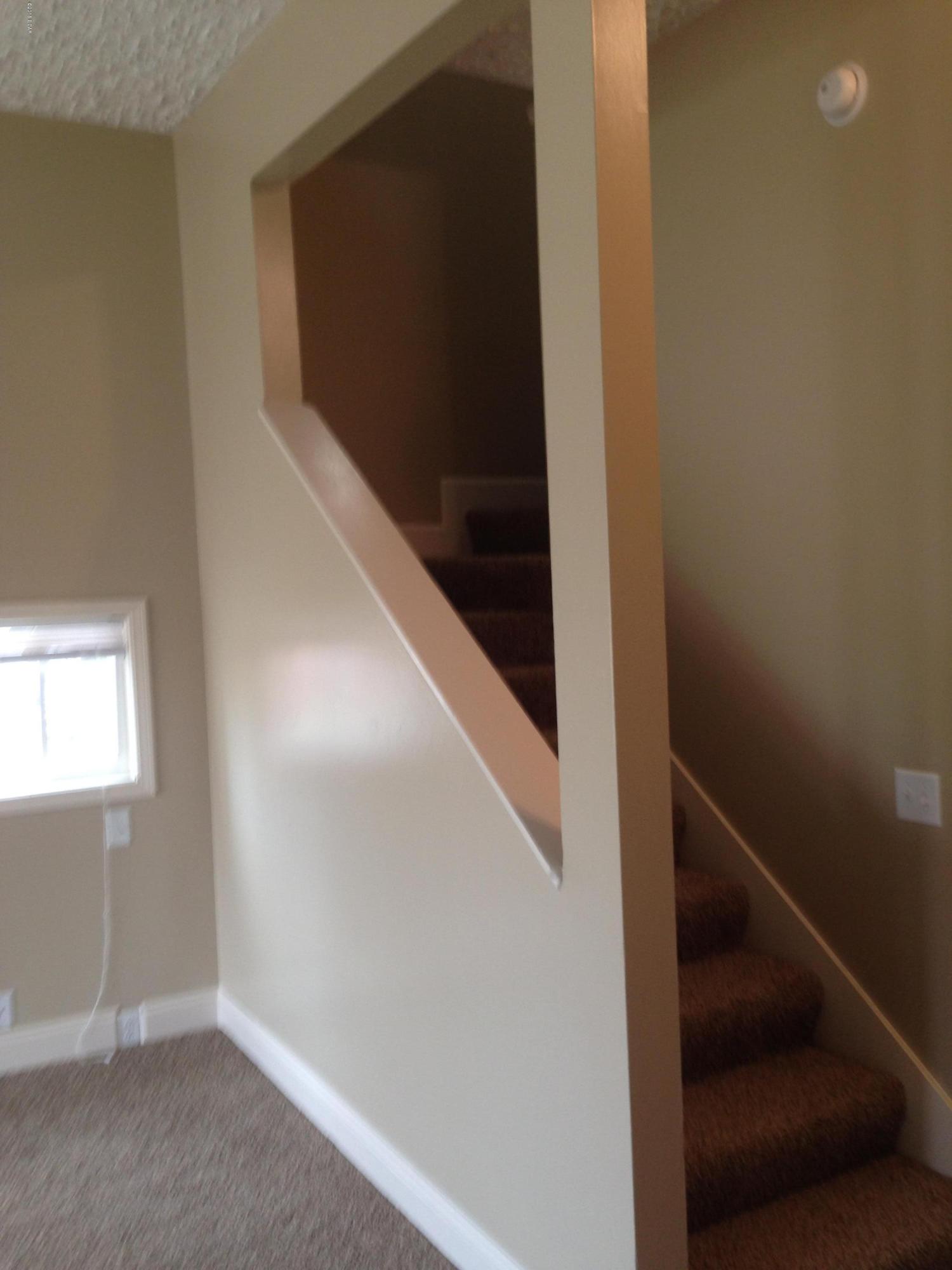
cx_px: 476
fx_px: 1210
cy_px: 635
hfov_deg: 42.9
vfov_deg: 55.4
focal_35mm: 33
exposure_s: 1/20
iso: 64
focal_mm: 4.12
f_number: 2.4
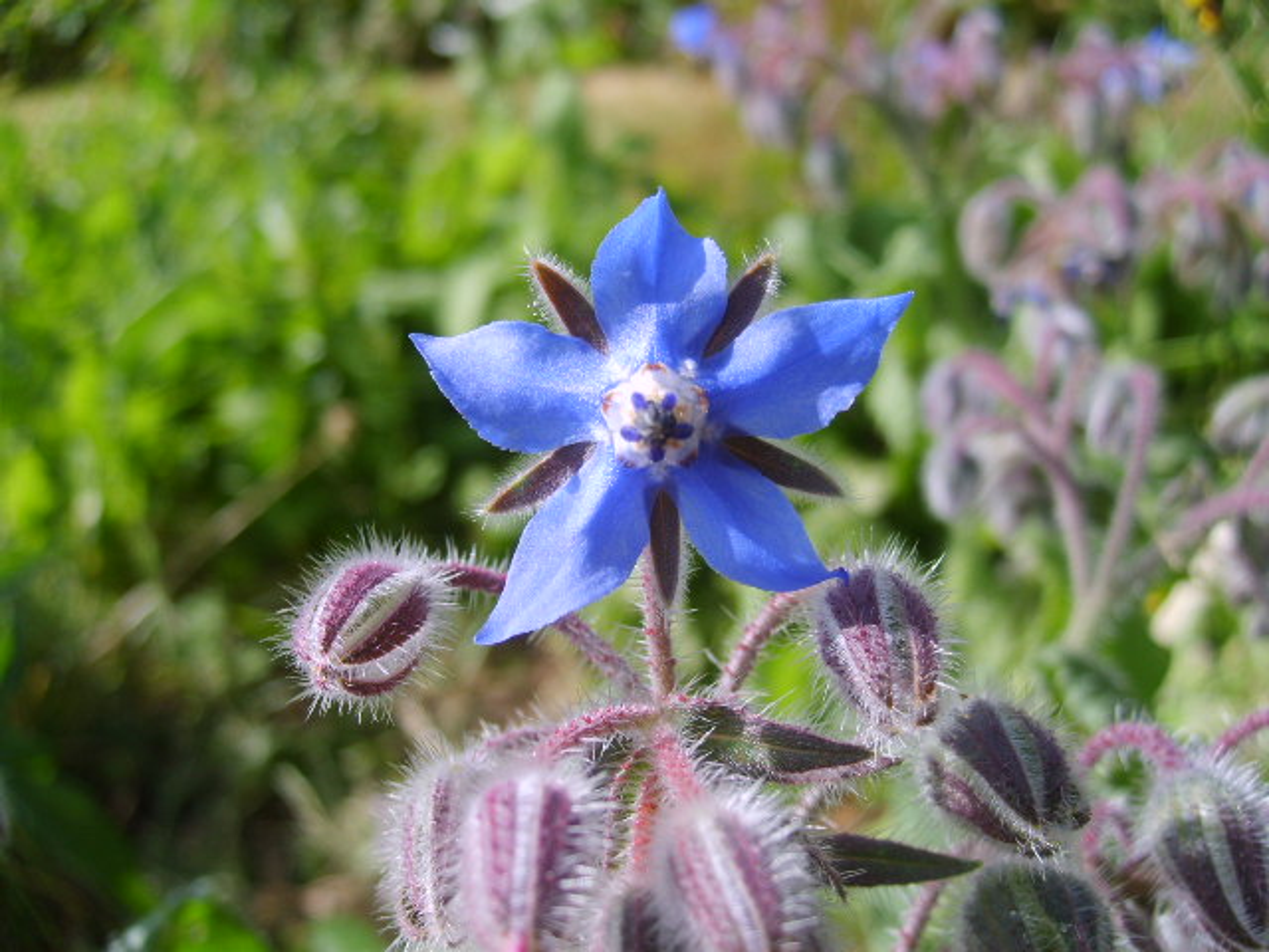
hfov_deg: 52.6
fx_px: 1283
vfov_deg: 40.7
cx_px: 634
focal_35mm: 35
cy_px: 476
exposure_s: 1/500
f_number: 2.8
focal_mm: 5.8
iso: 50
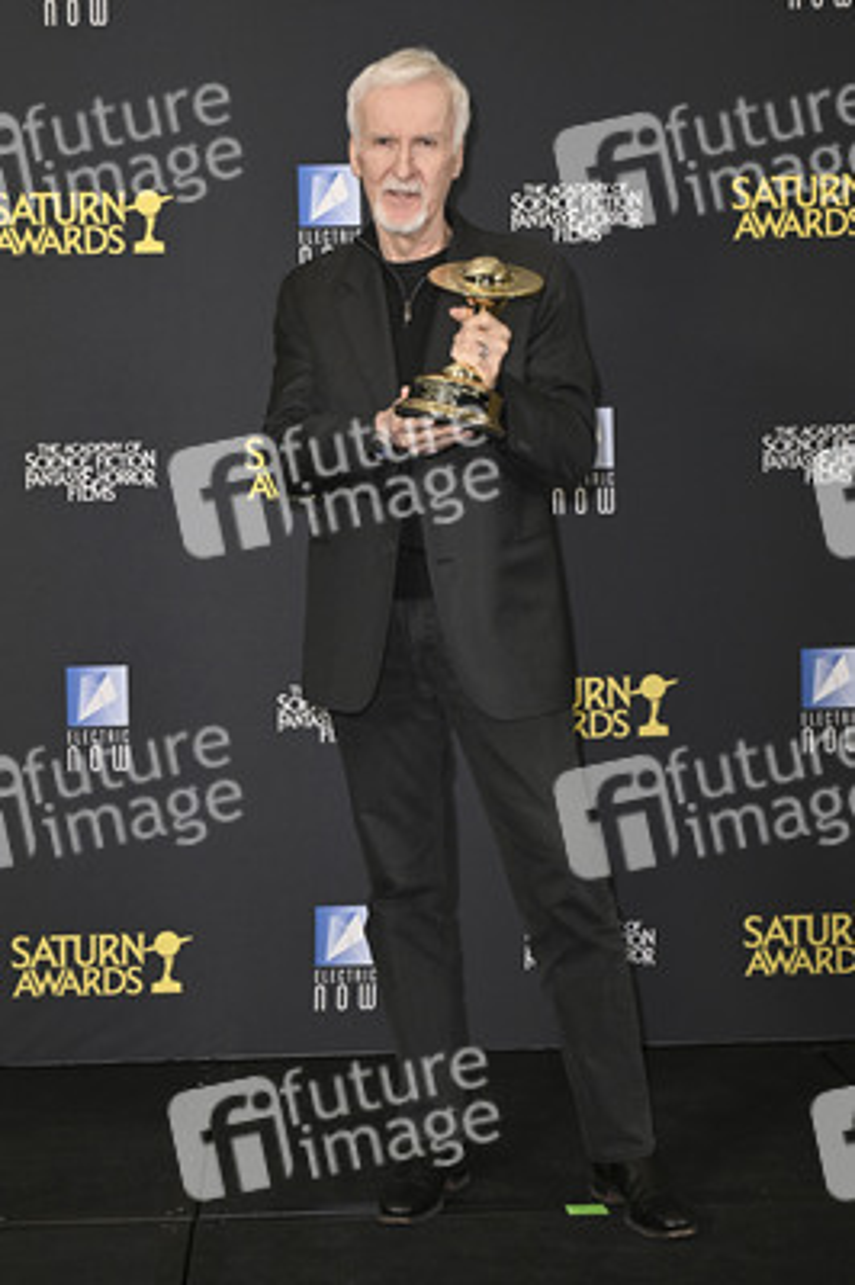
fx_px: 1606
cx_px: 428
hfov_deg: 29.8
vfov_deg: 43.6
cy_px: 642
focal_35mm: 45
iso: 2000
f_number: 5.6
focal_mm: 45
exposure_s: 1/320
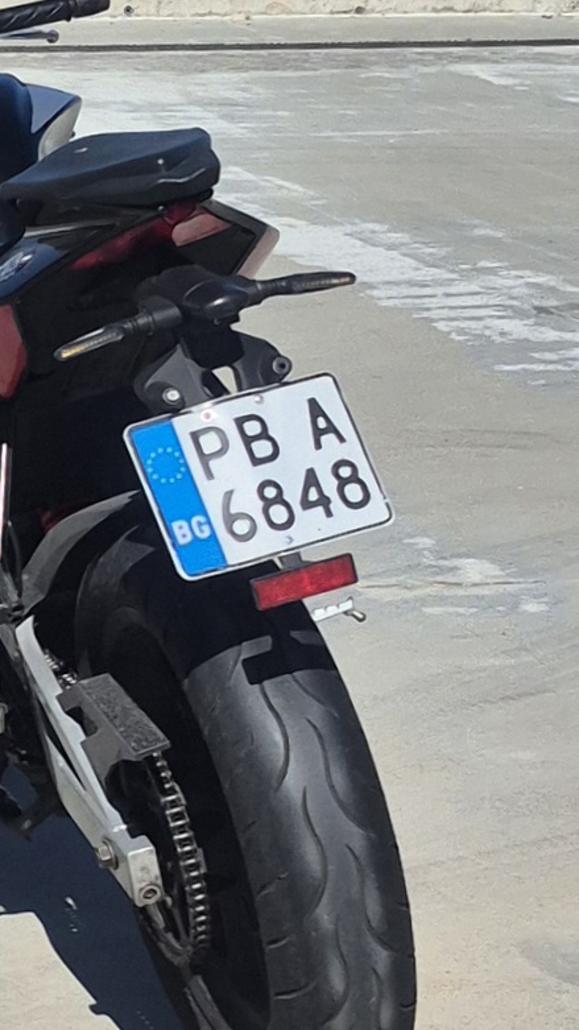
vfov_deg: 49.4
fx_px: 1120
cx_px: 61
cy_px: 534
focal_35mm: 41
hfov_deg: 27.9
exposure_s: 1/3333
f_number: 1.8
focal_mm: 5.4
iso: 25
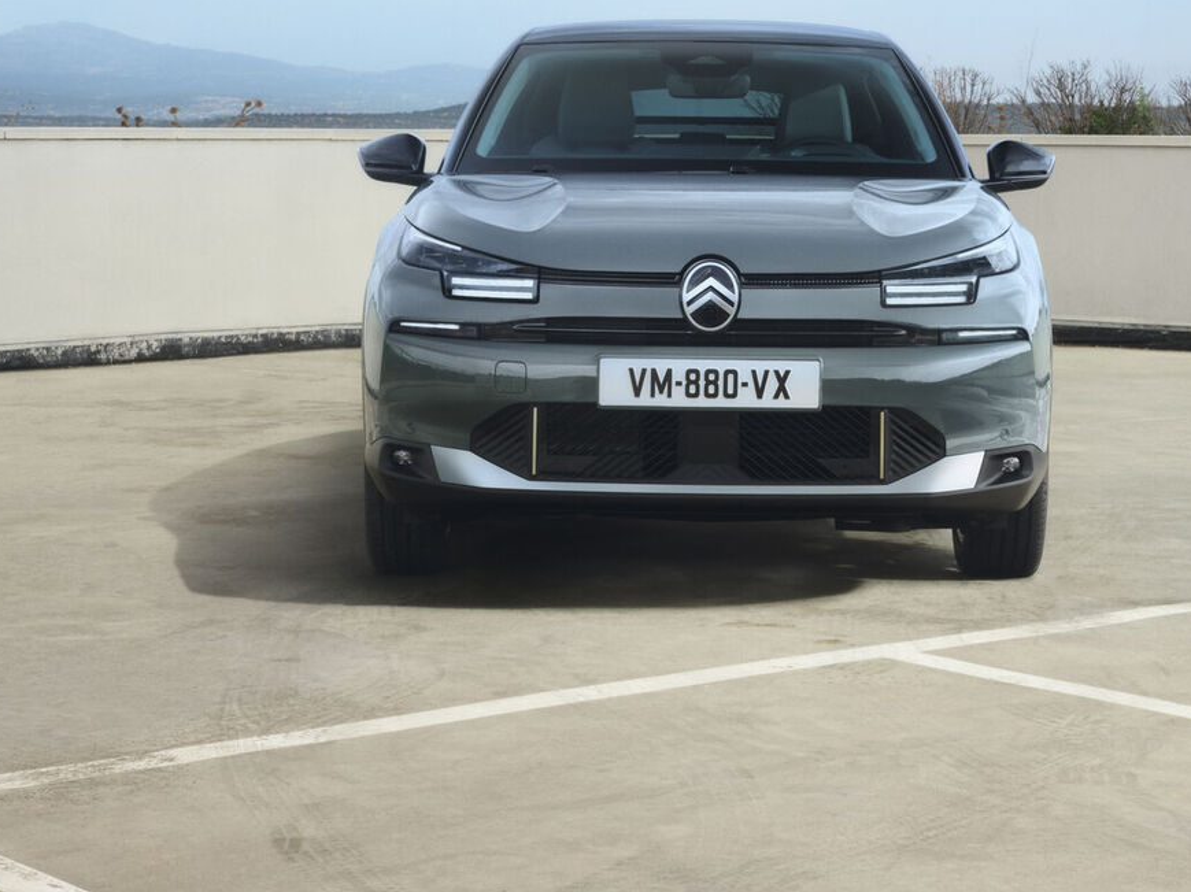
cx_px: 704
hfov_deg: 23.3
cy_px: 126
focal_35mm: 84
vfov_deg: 17.4
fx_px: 2889
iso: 250
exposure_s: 1/250
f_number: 11
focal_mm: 47.9
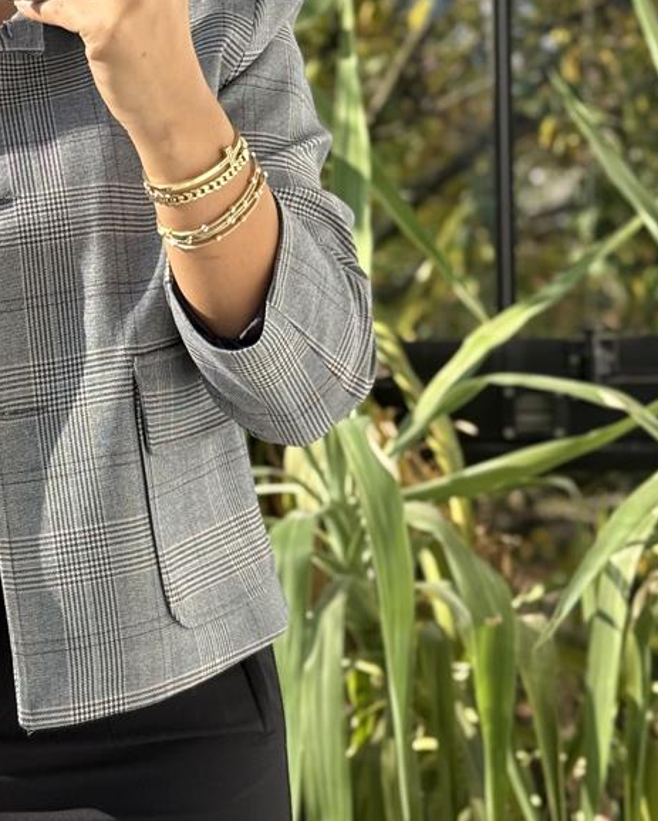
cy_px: 305
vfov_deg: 17.7
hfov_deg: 14.1
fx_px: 2627
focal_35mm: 108
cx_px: 77
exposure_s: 1/1041
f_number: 1.78
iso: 100
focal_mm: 6.76
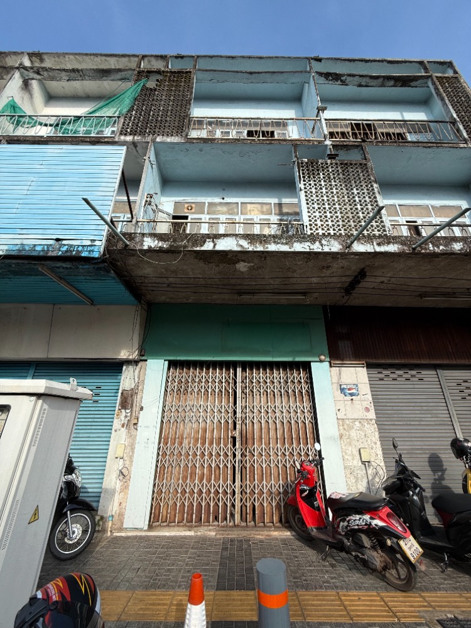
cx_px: 236
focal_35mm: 14
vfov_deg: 102.1
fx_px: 254
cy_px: 314
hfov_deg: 85.7
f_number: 2.2
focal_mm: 2.22
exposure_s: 1/820
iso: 50
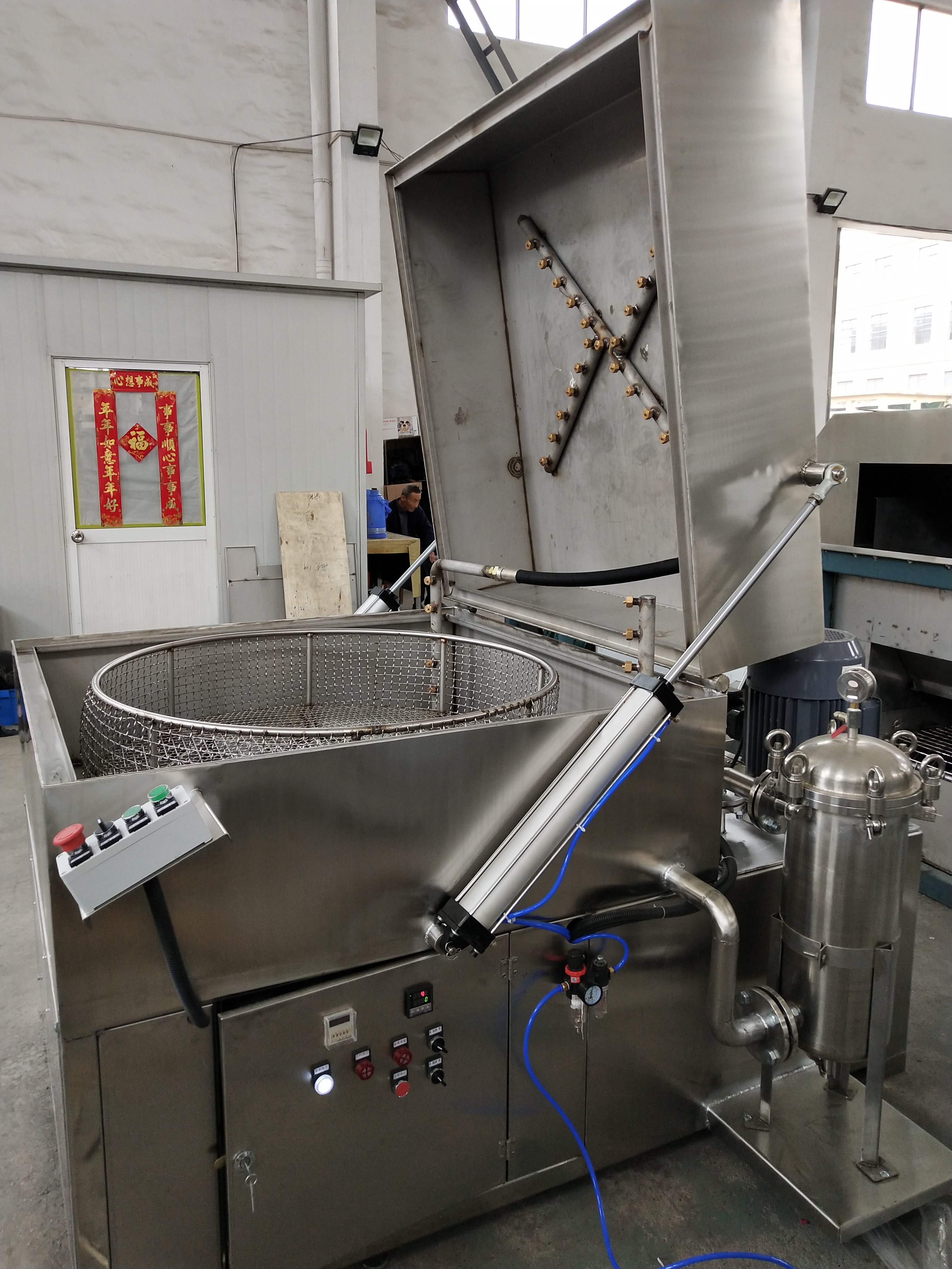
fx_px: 1100
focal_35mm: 30
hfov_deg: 46.8
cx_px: 476
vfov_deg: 60.0
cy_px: 634
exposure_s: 1/100
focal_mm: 3.95
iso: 233
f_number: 1.8
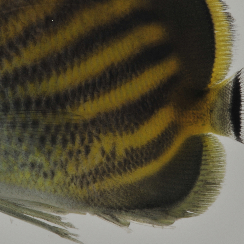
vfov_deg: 5.3
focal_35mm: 331
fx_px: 2640
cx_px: 96
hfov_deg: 5.3
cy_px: 67
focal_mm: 105
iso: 200
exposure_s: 1/60
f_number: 40
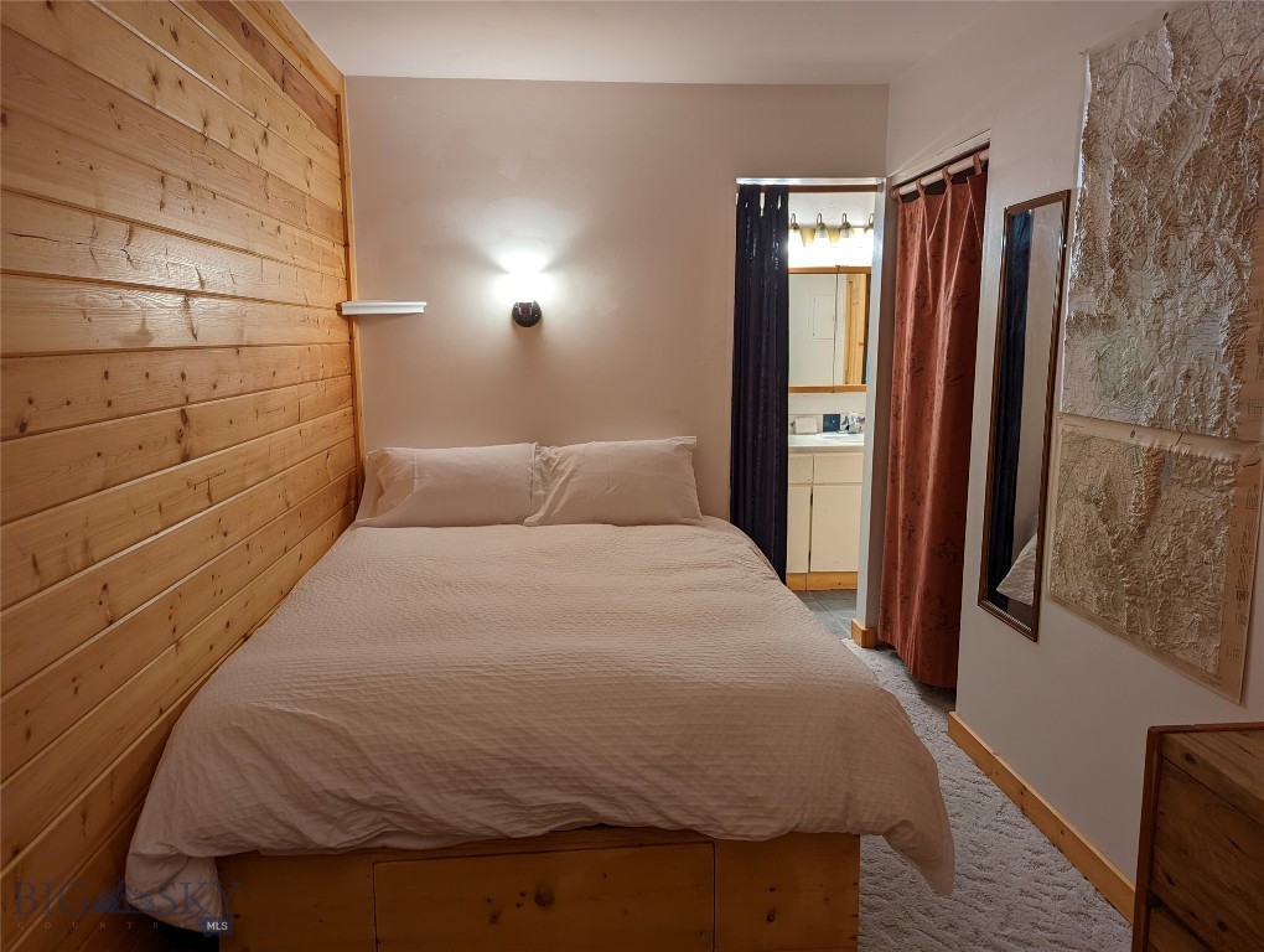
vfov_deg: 56.9
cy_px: 476
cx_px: 632
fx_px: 878
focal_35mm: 24
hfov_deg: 71.5
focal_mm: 6.81
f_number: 1.85
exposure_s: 1/60
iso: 39
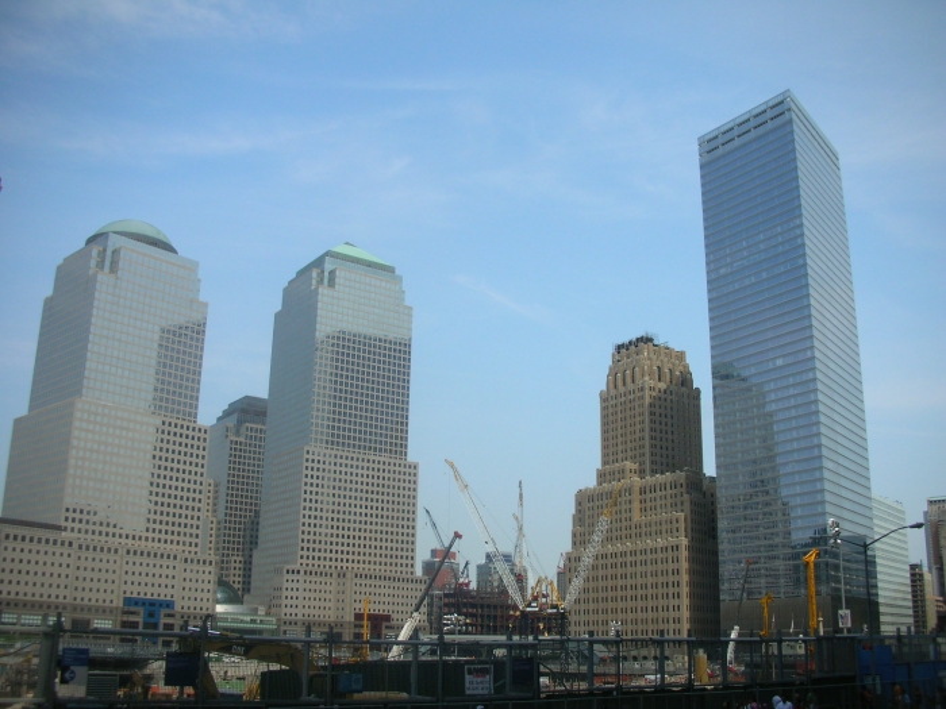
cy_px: 354
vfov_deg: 40.7
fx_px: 956
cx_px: 473
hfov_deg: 52.6
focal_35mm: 35
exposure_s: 1/146
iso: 50
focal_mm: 5.8
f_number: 8.5
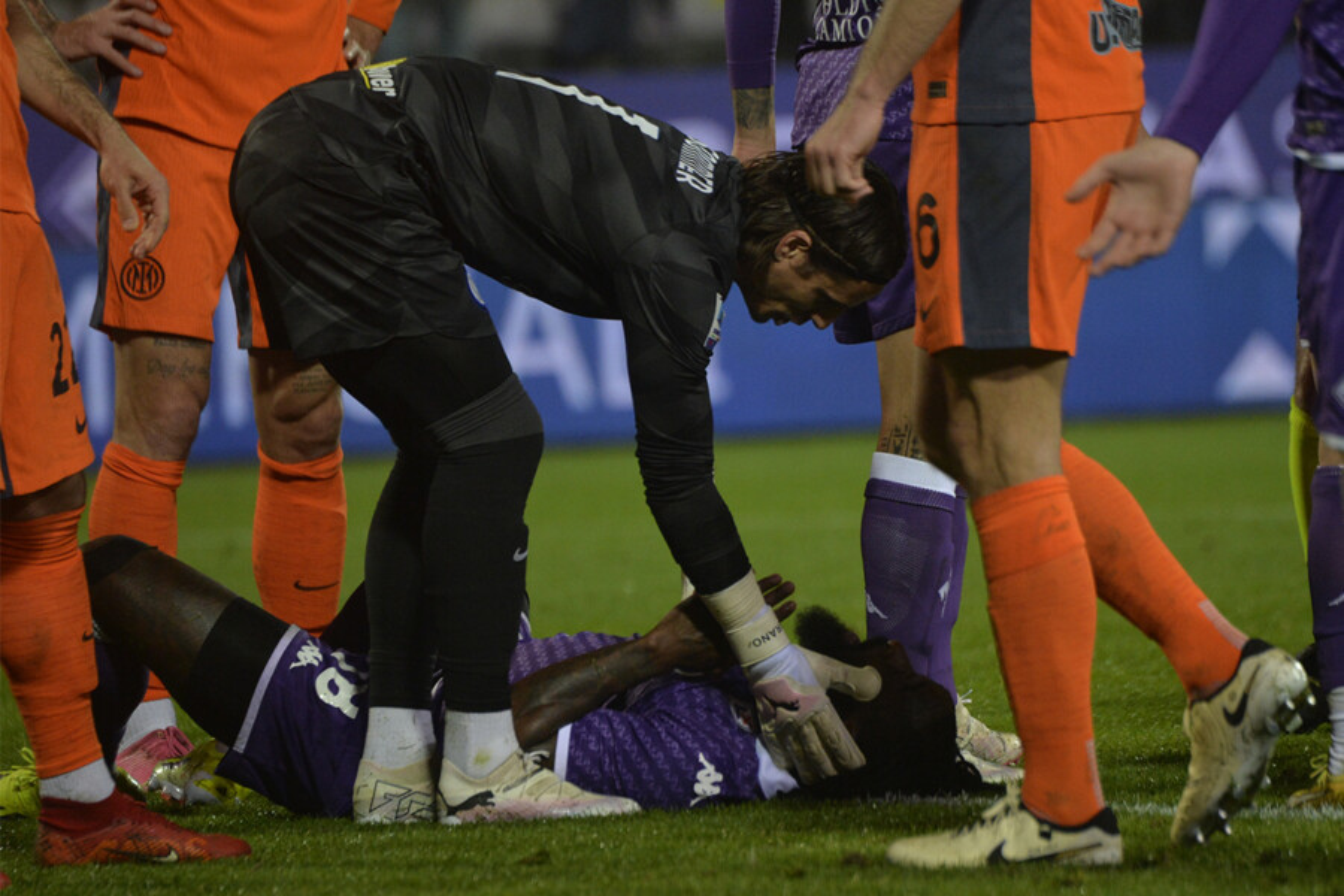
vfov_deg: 3.4
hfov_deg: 5.2
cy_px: 448
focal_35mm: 400
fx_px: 14932
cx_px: 672
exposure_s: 1/1000
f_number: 5.6
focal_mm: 400
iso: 2500
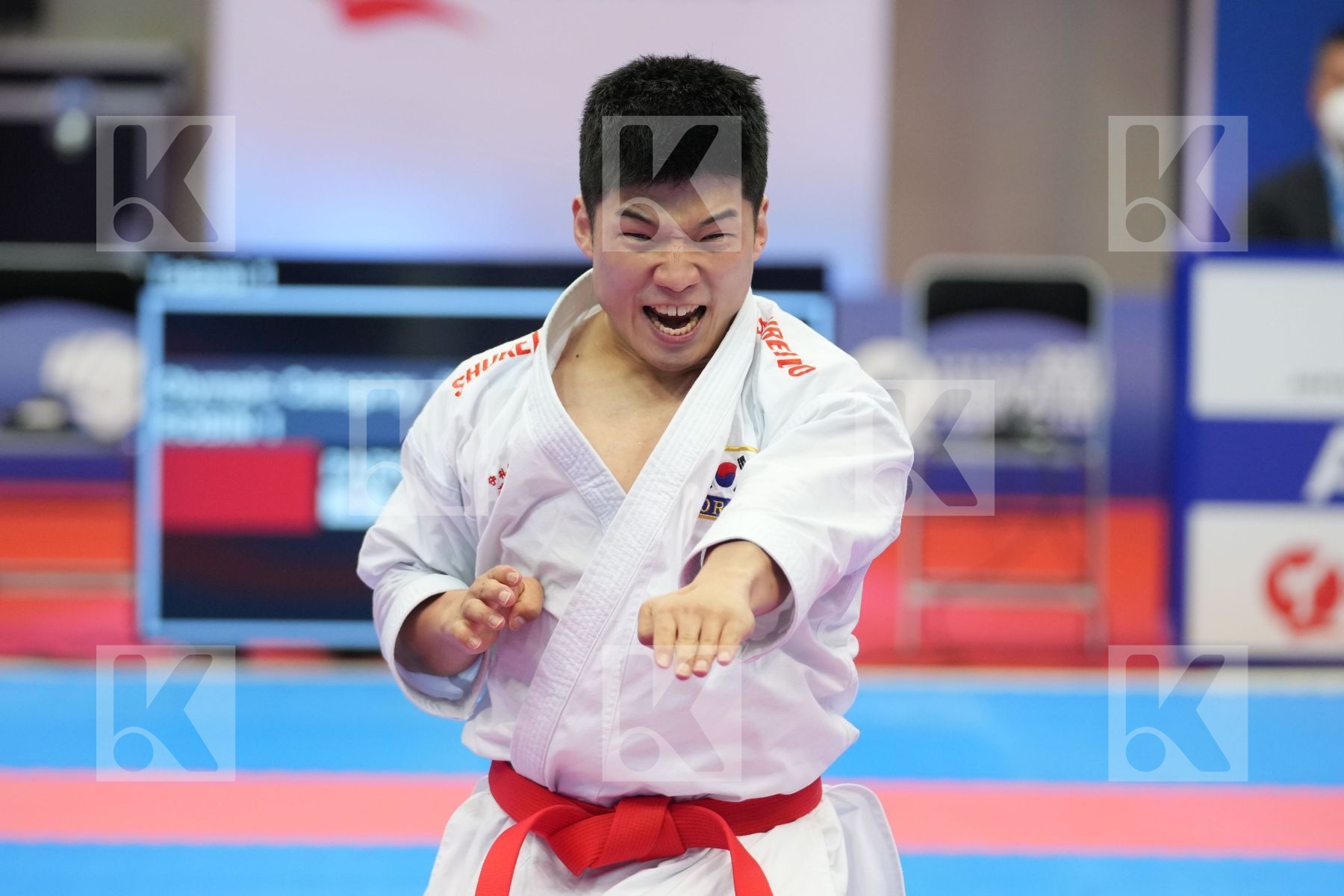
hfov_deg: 10.1
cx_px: 672
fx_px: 7615
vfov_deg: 6.7
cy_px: 448
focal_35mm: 204
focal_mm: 136
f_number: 2.8
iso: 1250
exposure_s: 1/500
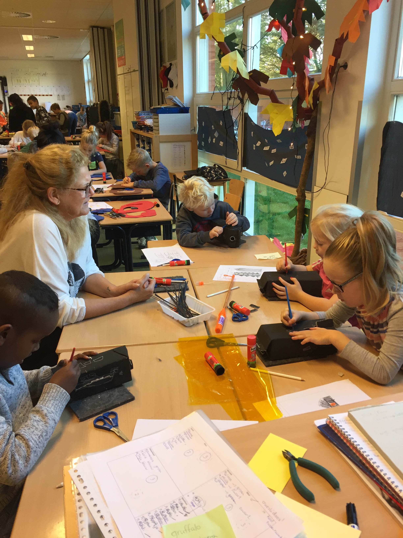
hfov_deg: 48.2
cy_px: 269
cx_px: 202
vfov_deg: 61.7
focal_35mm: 29
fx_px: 450
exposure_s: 1/33
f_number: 2.2
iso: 40
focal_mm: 4.15
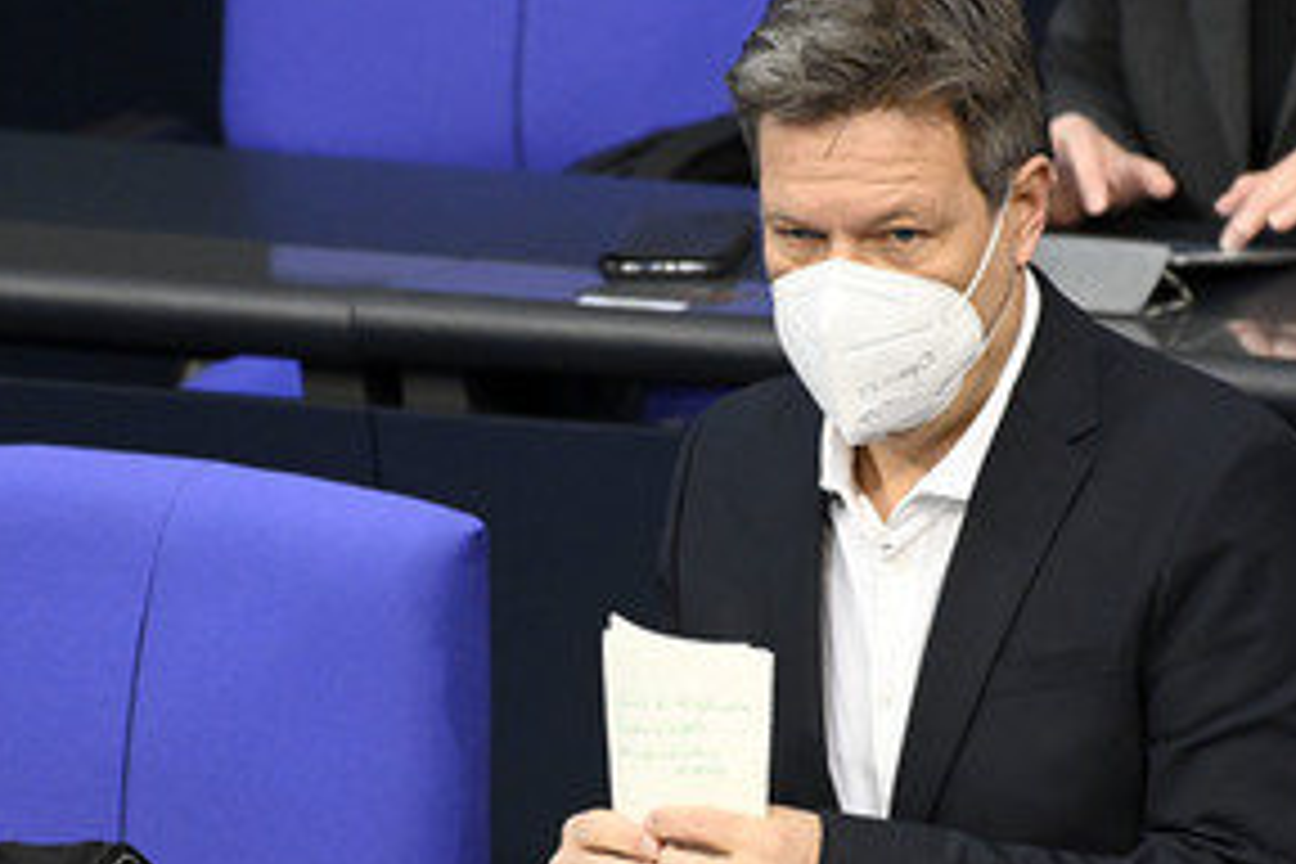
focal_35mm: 783
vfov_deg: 1.8
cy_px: 513
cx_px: 857
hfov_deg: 2.6
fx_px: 28186
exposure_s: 1/200
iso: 8000
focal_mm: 500
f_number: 5.6
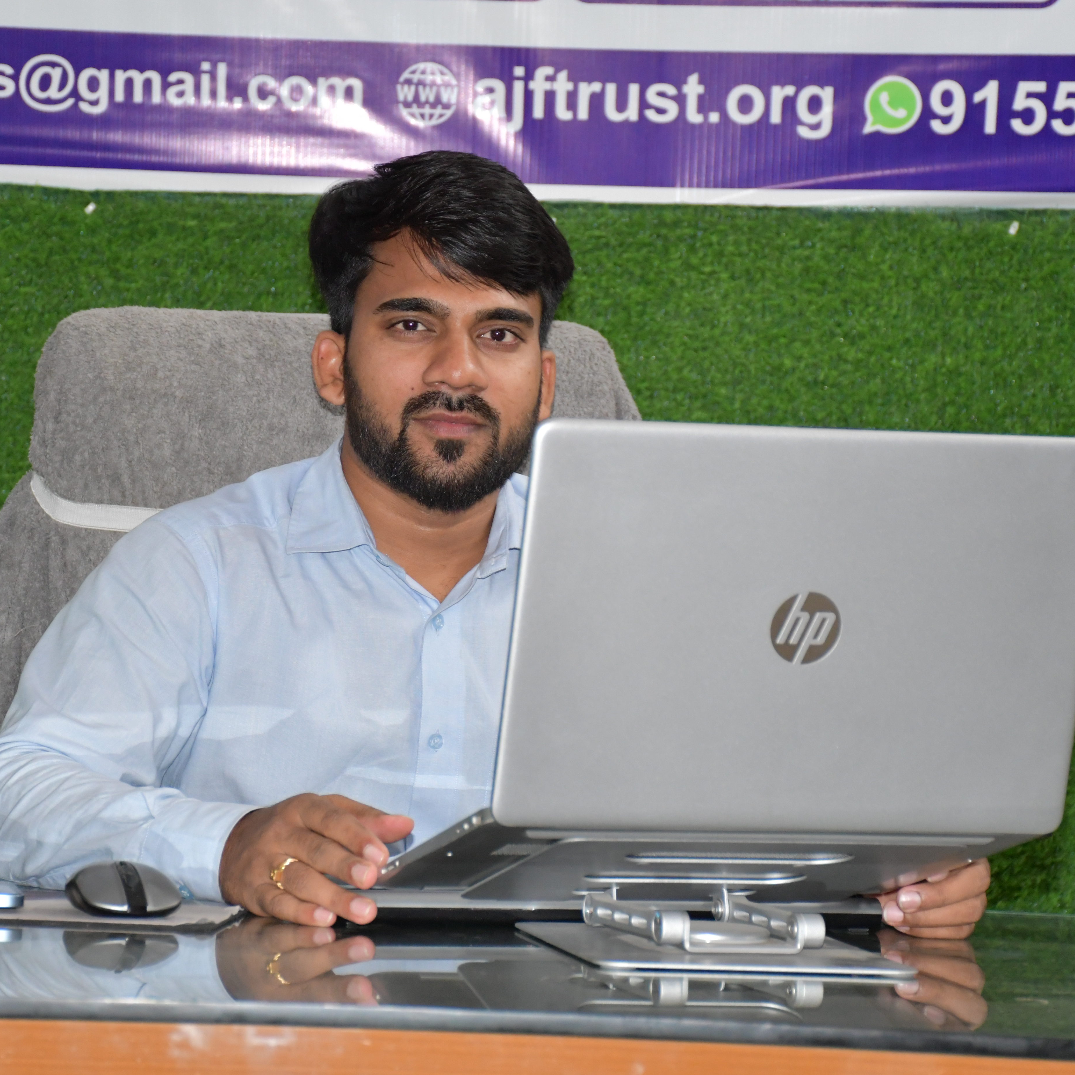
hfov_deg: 15.1
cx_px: 444
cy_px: 536
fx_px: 4040
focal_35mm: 115
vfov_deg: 15.2
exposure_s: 1/60
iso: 1800
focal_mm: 60
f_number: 5
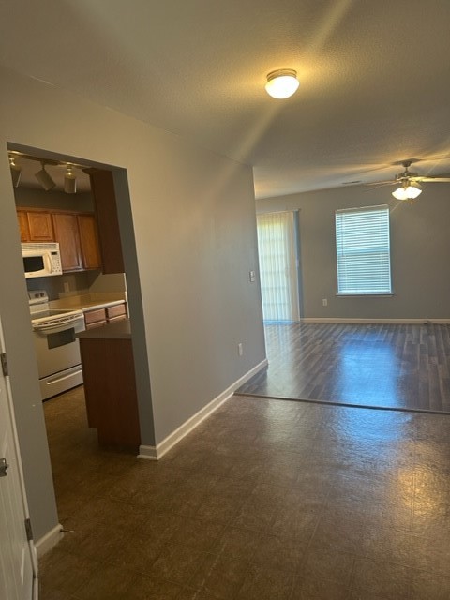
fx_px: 416
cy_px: 300
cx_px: 225
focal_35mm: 24
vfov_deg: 71.6
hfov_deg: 56.8
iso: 200
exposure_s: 1/60
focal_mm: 6.86
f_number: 1.78
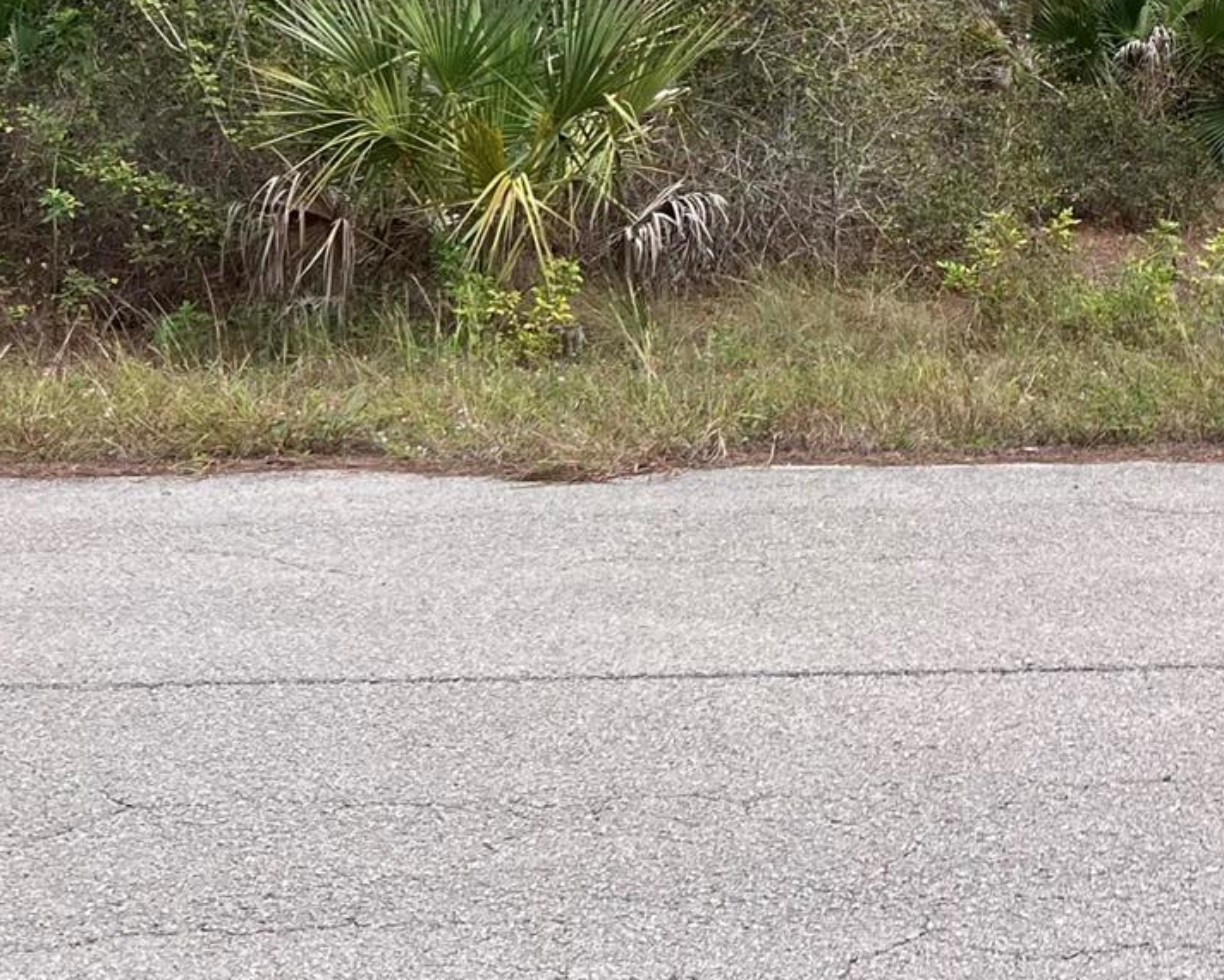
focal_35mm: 73
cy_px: -136
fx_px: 2645
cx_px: 1384
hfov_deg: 24.2
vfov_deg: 19.9
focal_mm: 5.7
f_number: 1.5
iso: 50
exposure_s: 1/1838
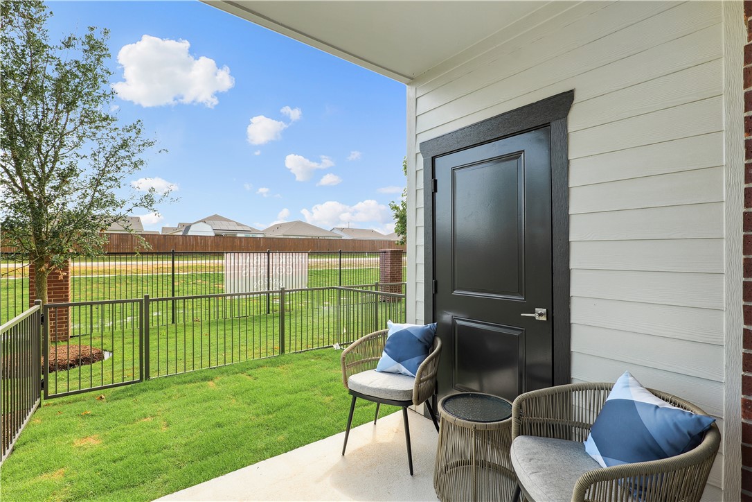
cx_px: 376
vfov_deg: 73.7
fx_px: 334
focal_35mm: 16
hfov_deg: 96.7
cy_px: 251
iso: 100
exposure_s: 1/20
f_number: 9
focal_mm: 16
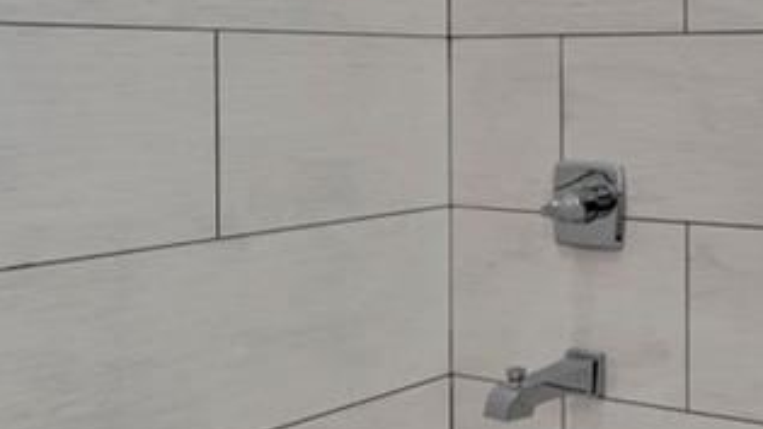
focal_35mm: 51
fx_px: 1032
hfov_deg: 32.4
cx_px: 947
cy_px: 90
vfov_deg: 23.2
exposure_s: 1/5
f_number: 9
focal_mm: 10
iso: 100
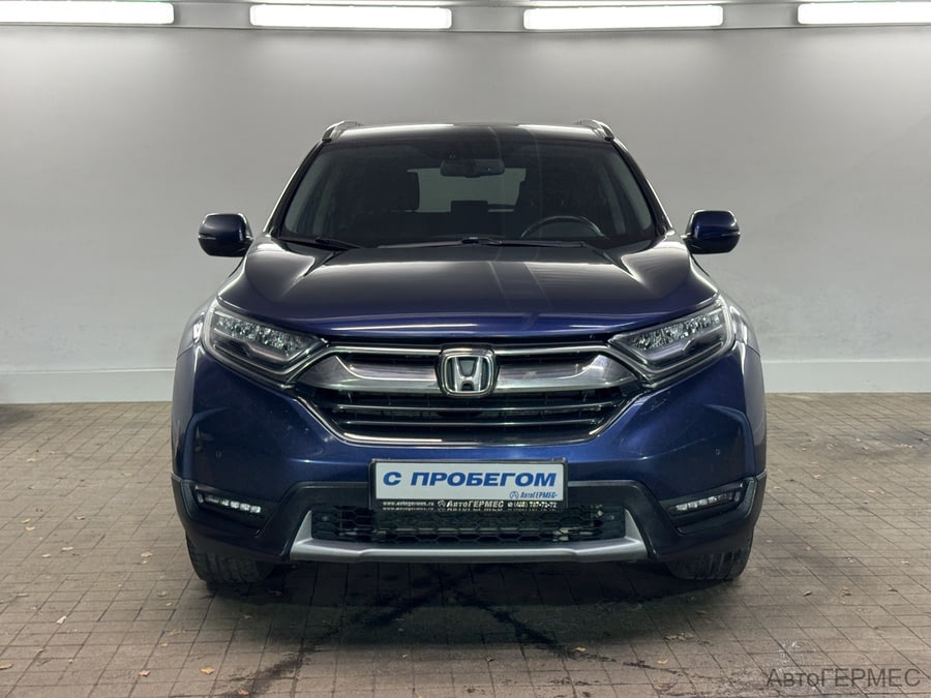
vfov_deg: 30.3
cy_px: 349
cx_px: 466
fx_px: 1291
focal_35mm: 48
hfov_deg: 39.7
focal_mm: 6.76
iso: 125
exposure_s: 1/100
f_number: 1.78
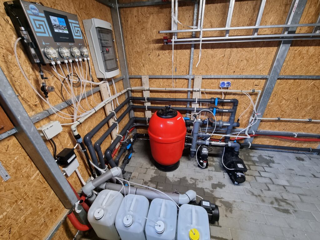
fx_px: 120
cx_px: 160
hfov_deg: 106.2
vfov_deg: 89.9
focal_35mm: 13
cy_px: 120
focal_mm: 2.2
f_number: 2.2
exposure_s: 1/50
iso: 320
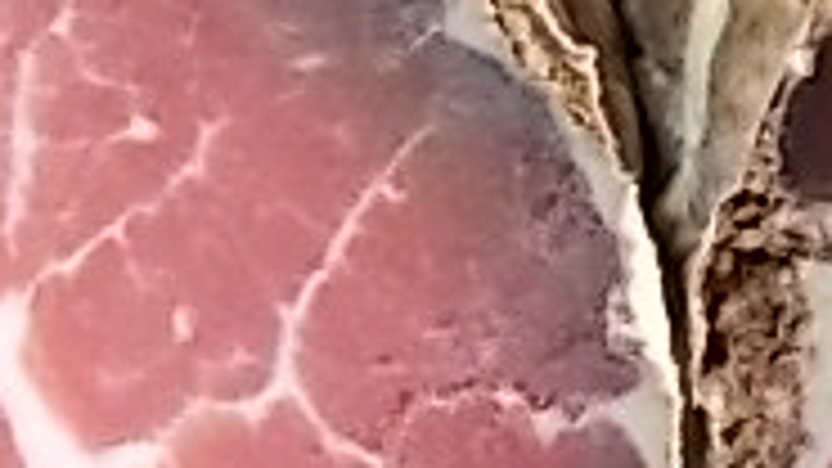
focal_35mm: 98
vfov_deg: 12.2
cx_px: 594
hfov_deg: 21.6
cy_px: 454
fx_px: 2162
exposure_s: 1/25
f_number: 3.2
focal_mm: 4.6
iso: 200
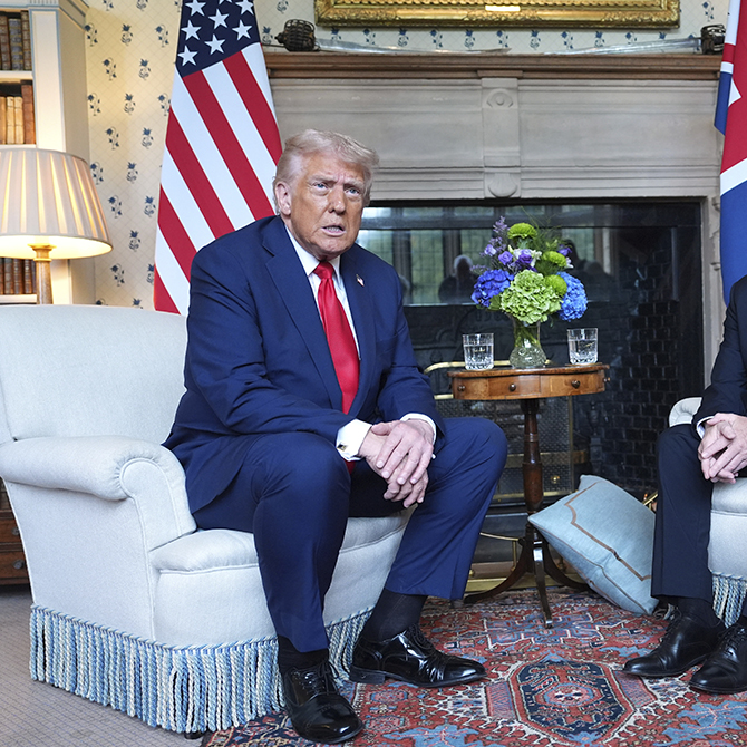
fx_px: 952
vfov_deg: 42.8
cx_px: 535
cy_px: 380
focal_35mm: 39
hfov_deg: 41.9
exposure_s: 1/250
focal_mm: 30
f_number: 2.8
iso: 2500
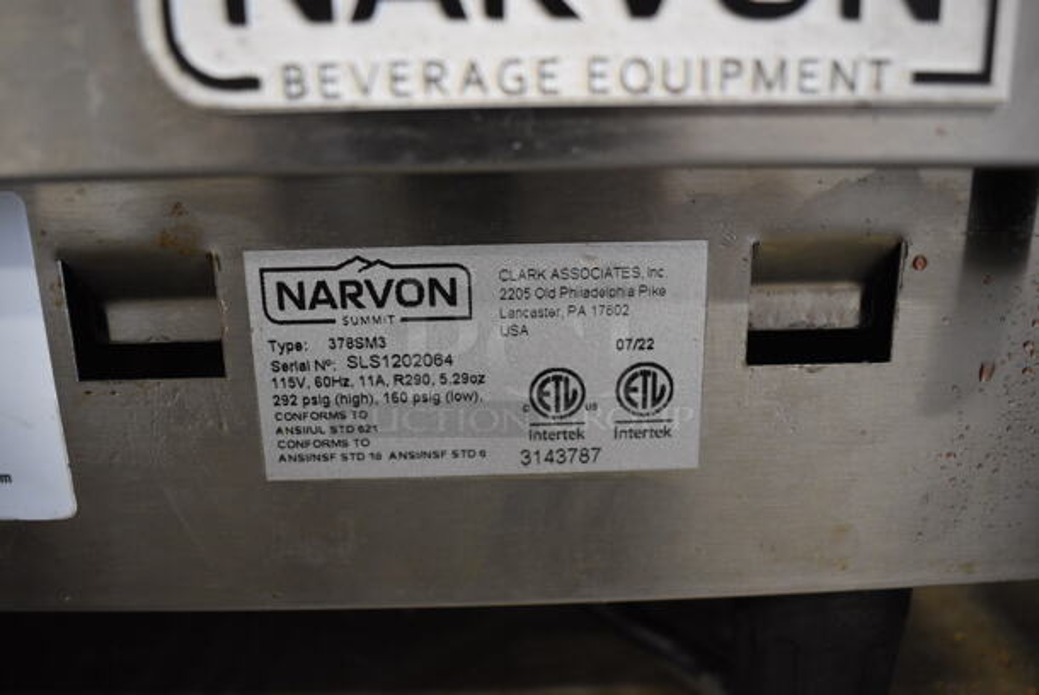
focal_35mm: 33
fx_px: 953
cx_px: 520
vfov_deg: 40.1
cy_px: 348
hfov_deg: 57.2
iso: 1600
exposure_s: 1/60
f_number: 4
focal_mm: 22
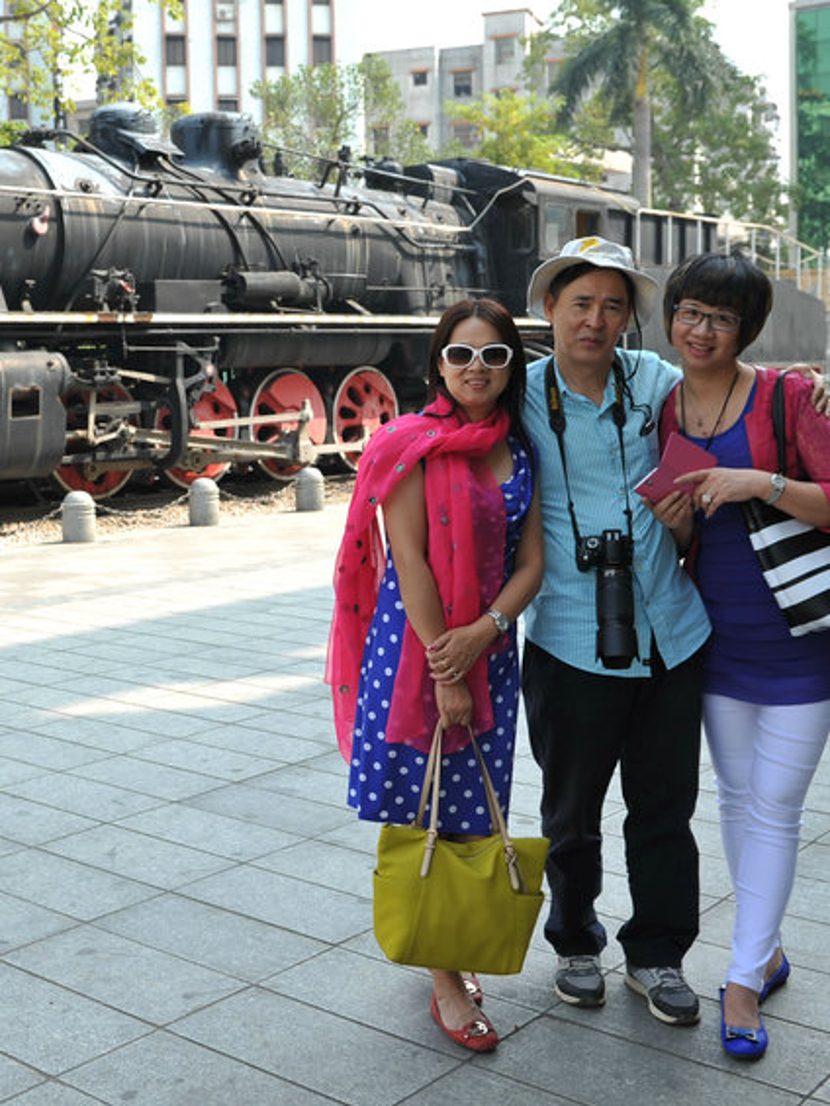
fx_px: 1502
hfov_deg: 30.5
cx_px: 235
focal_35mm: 47
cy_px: 459
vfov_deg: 40.3
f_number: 5.6
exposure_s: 1/200
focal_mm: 27
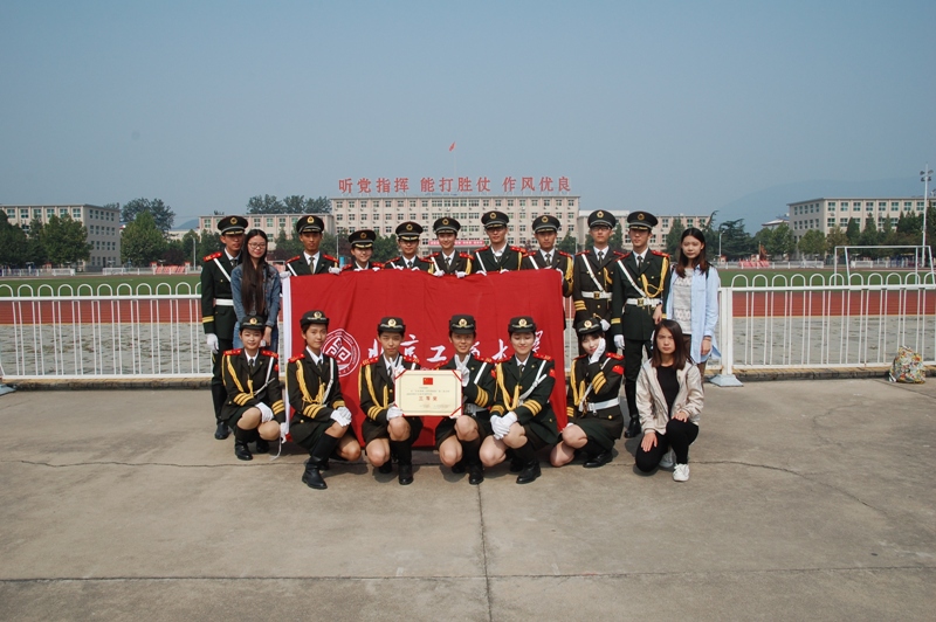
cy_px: 311
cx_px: 468
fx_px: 623
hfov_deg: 73.8
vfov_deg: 53.1
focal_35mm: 24
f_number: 9
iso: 200
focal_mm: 16
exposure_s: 1/320
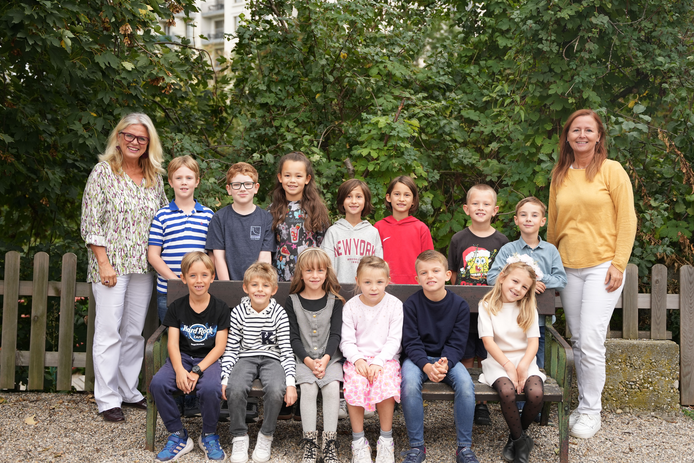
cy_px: 242
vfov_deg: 27.8
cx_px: 342
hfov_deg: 40.7
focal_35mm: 49
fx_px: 936
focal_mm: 42.5
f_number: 2.8
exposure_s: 1/400
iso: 250
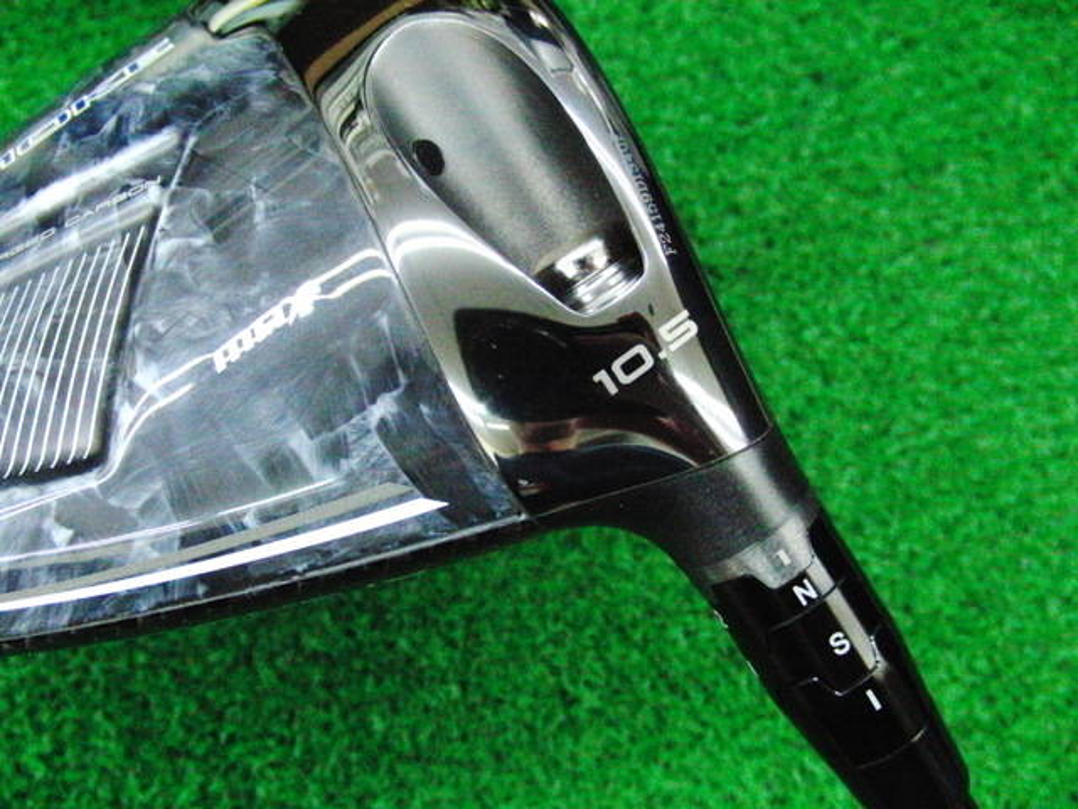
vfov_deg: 38.7
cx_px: 539
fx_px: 1152
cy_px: 404
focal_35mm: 37
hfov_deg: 50.1
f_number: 3.6
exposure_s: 1/200
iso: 3200
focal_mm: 6.42
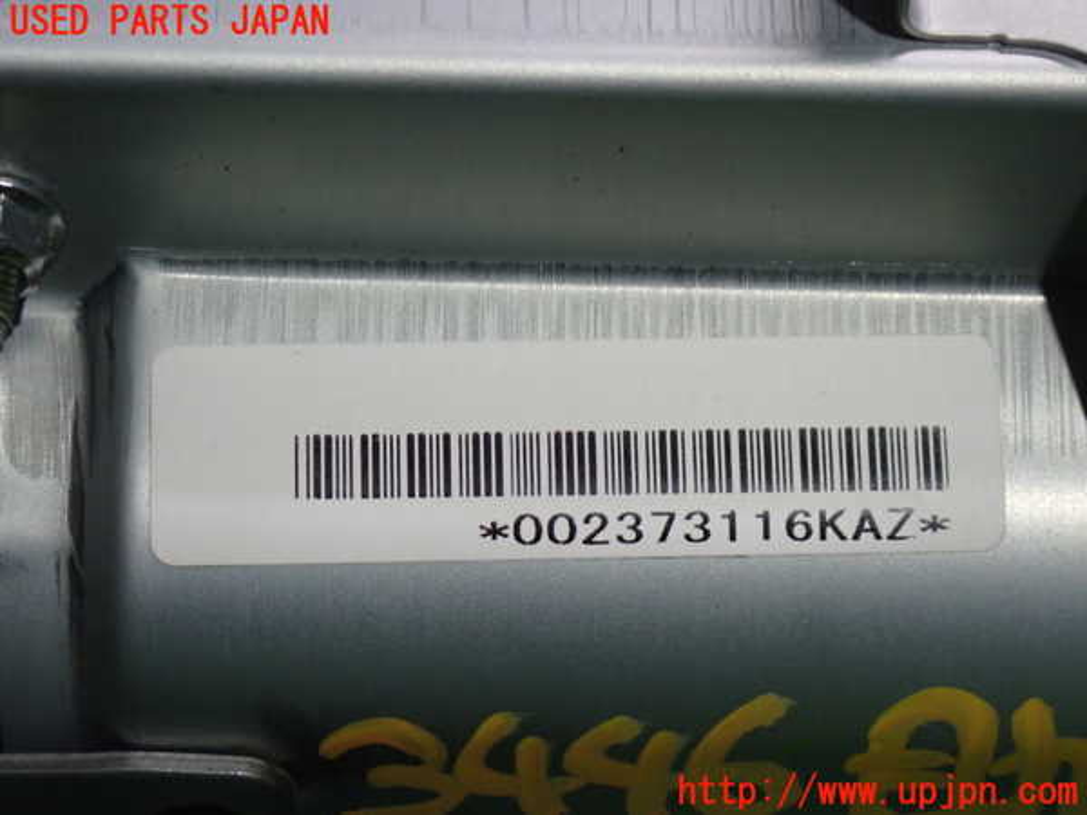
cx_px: 544
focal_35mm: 100
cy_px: 408
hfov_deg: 19.6
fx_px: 3140
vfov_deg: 14.8
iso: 800
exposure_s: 1/30
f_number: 4.9
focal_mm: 18
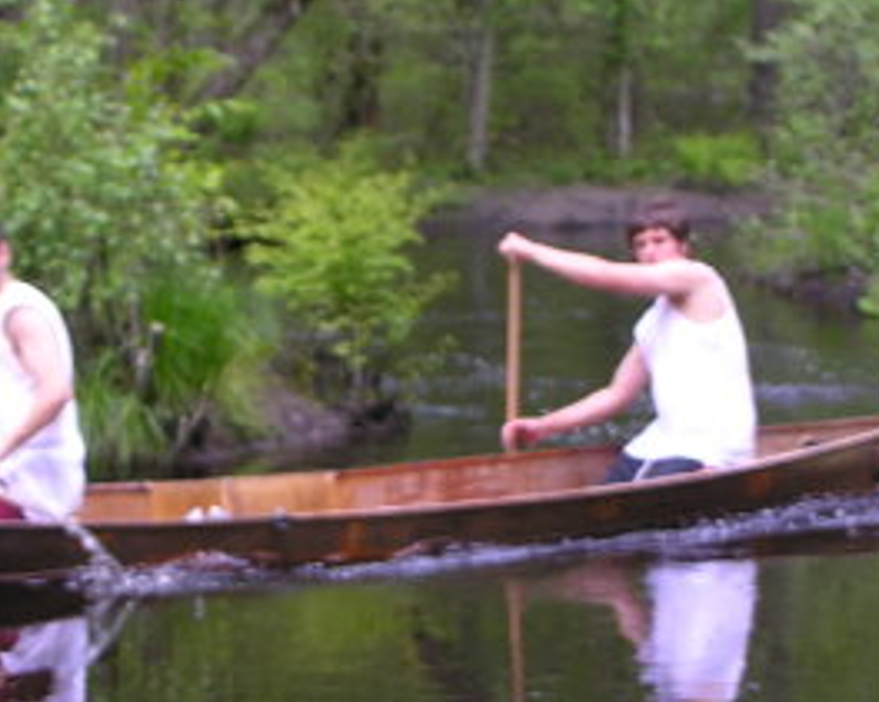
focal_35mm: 114
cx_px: 313
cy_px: 619
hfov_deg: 16.8
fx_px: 2965
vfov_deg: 13.4
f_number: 2.8
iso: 50
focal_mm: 8.9
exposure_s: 1/125
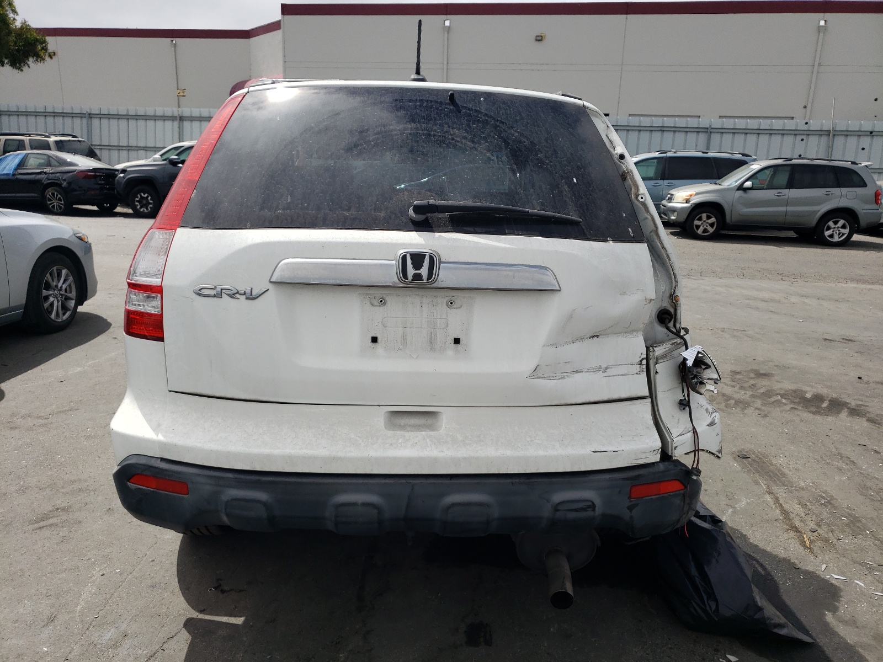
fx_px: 663
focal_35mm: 26
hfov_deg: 67.3
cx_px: 442
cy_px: 331
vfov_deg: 53.1
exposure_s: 1/5000
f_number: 1.5
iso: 50
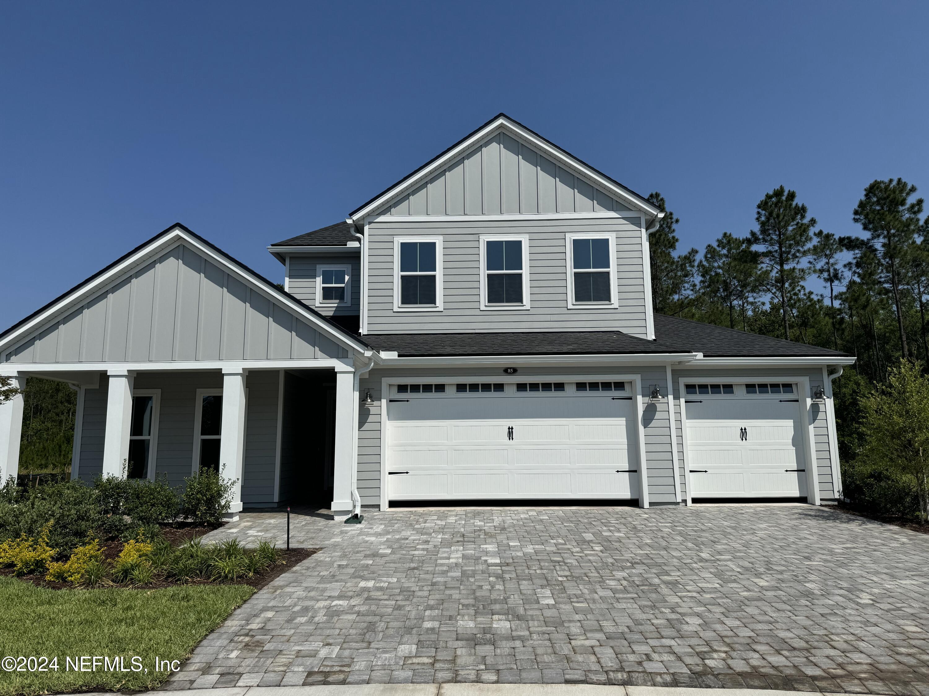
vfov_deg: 56.8
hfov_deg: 71.6
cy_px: 348
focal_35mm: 24
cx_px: 464
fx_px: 644
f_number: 1.78
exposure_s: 1/12346
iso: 80
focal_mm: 6.76
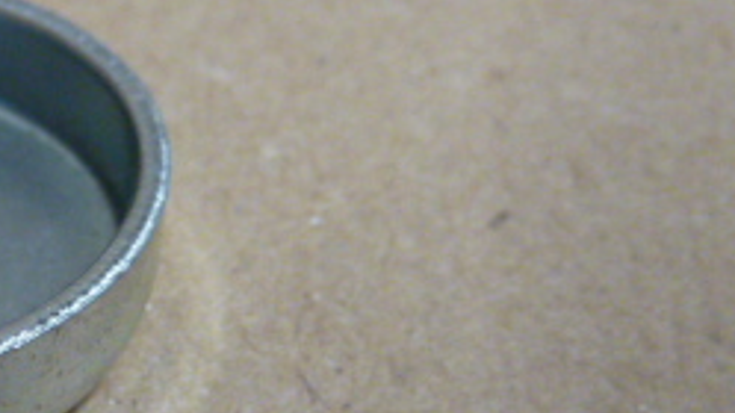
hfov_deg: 27.1
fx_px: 1364
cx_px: -118
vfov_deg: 17.2
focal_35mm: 70
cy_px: 209
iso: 400
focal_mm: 4.1
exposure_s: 1/15
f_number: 3.3
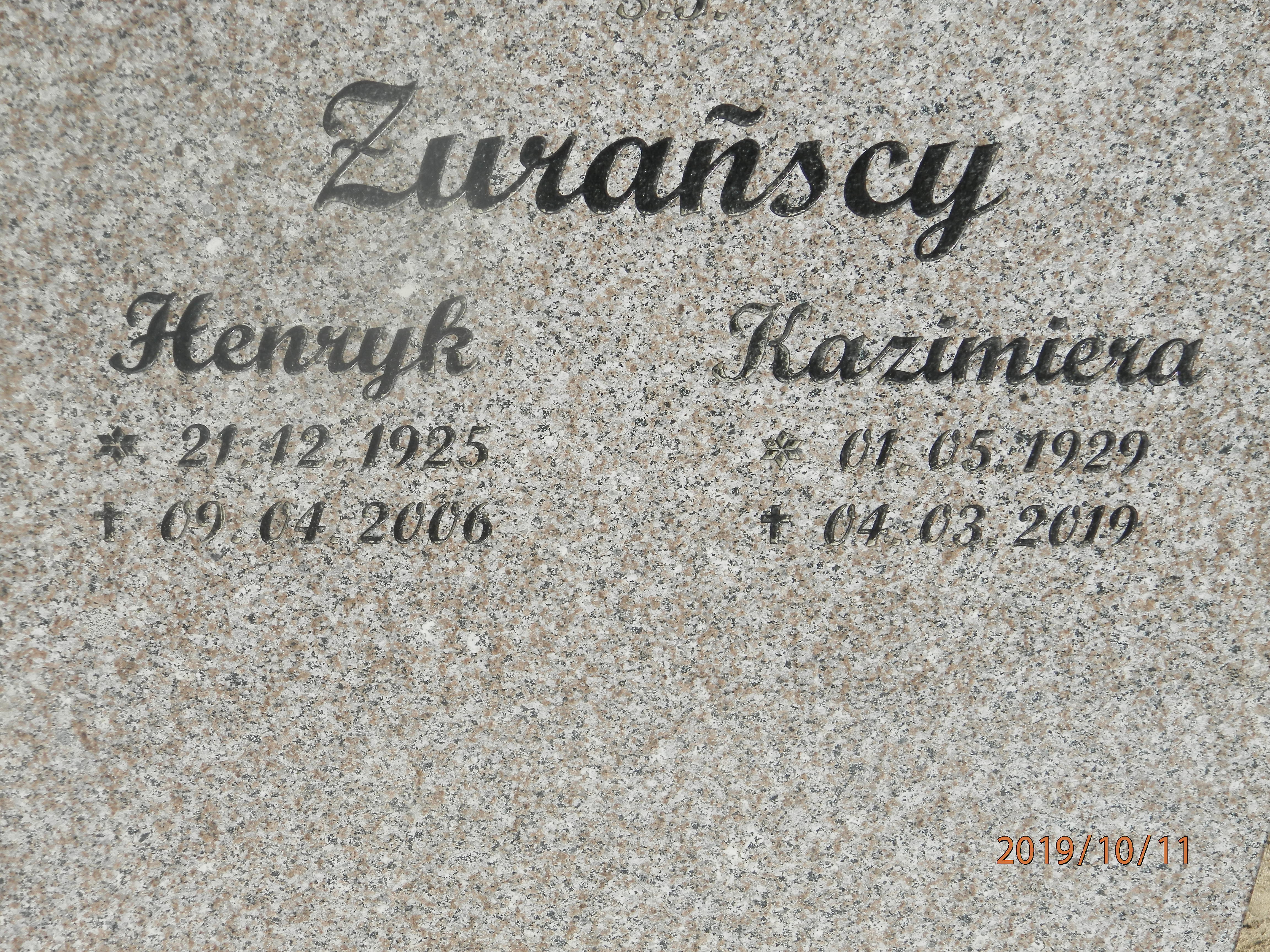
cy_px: 476
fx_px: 3008
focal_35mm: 82
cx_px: 635
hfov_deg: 23.8
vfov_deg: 18.0
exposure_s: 1/500
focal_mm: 14.6
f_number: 4.2
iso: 80
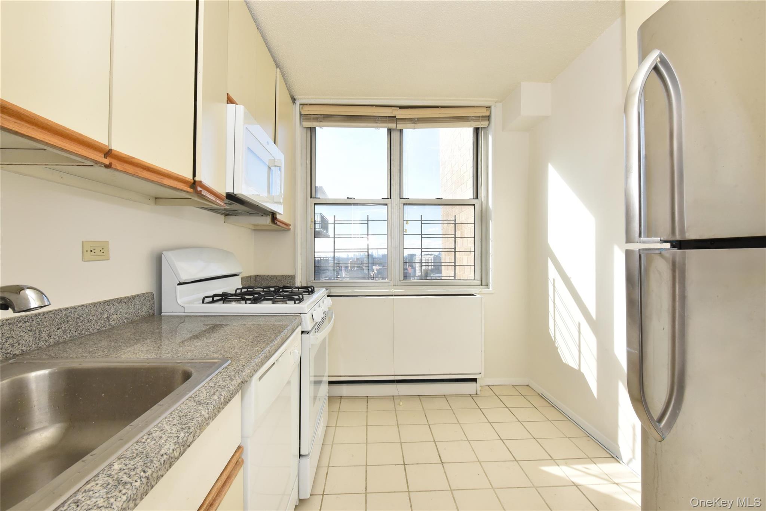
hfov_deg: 96.7
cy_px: 256
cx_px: 383
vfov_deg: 73.8
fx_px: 340
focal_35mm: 16
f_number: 18
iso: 1250
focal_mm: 16
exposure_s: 1/200
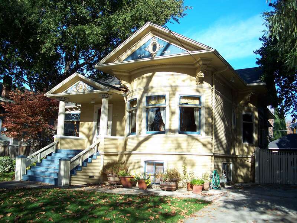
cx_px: 148
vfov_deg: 38.7
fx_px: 317
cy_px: 112
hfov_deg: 50.1
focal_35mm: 37
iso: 64
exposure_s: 1/400
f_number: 2.8
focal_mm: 7.8
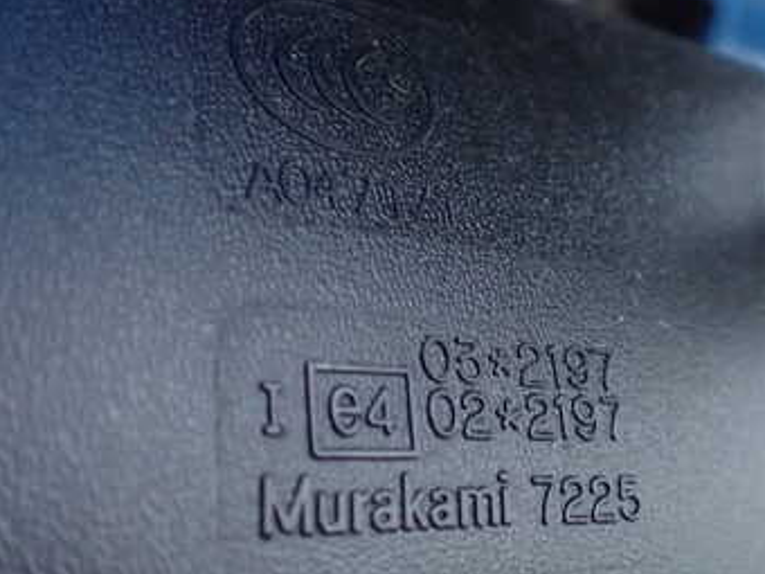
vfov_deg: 27.4
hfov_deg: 35.9
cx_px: 488
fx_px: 1171
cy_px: 218
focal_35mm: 53
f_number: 2.3
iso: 1250
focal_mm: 5.4
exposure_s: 1/30
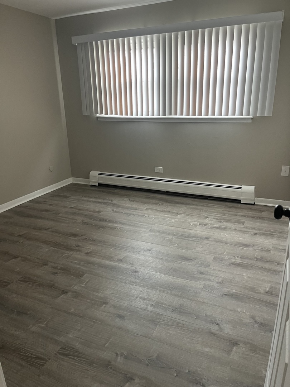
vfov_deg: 67.3
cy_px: 194
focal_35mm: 26
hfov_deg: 53.1
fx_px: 290
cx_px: 145
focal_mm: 5.1
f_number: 1.6
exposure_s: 1/60
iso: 200
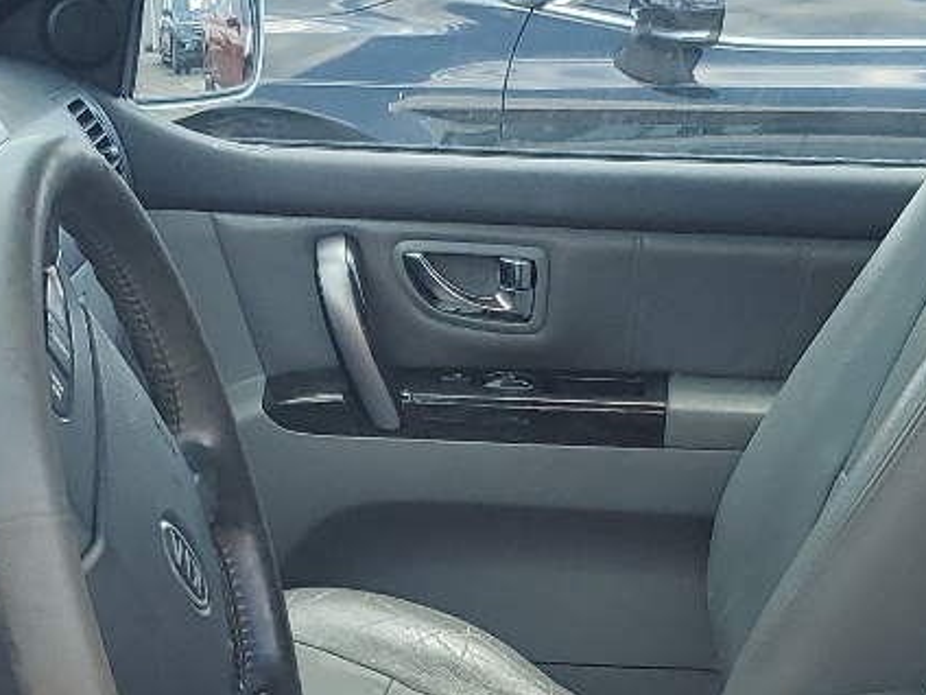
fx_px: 2622
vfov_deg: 14.7
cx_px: 500
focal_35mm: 98
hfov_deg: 20.0
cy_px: 785
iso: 50
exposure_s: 1/625
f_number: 1.5
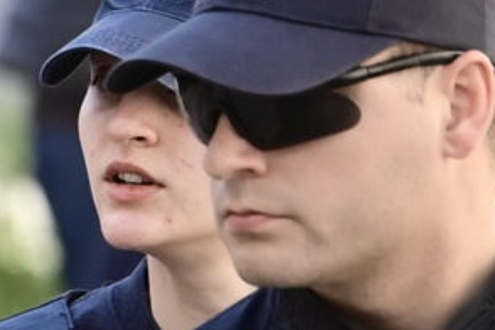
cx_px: -209
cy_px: 478
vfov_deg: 1.7
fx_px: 11219
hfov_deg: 2.5
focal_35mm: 816
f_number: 4.5
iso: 400
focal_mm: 200
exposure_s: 1/500
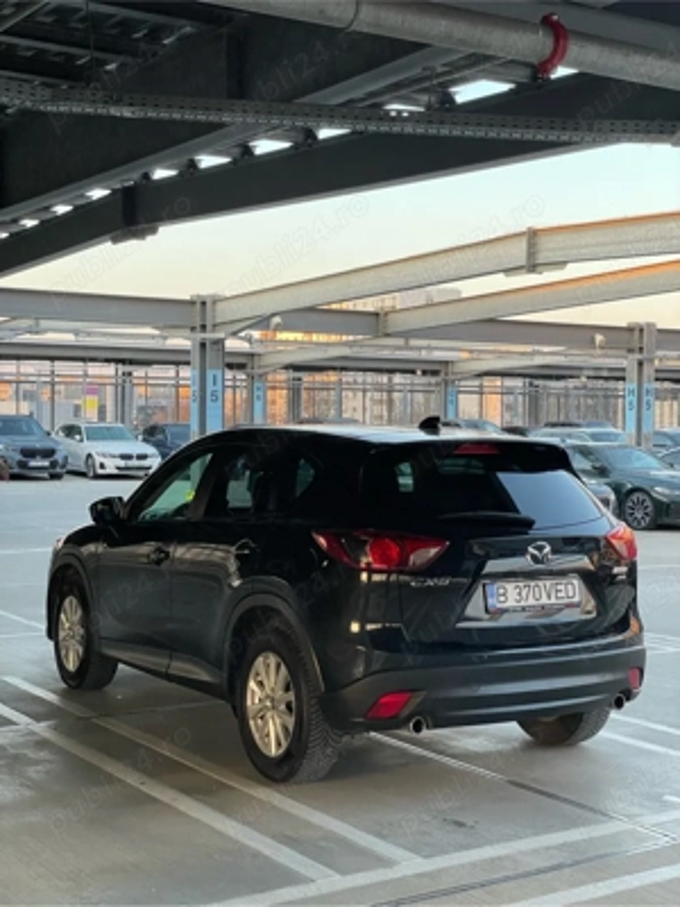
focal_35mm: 52
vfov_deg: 36.8
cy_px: 454
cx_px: 340
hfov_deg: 28.0
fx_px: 1362
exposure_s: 1/99
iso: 100
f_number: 2
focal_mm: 6
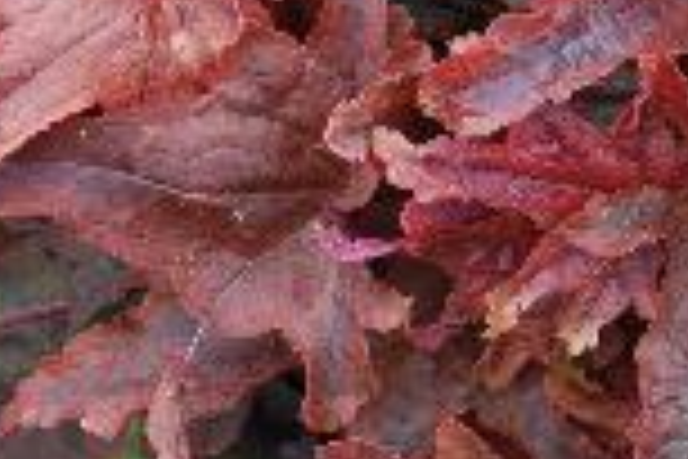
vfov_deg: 13.3
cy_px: 32
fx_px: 1949
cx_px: 832
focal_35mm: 102
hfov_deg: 18.9
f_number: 7.1
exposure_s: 1/60
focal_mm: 26
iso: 200
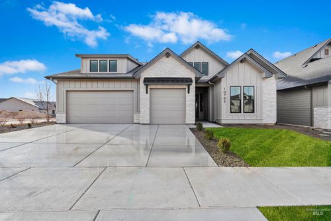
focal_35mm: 15
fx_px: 138
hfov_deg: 100.4
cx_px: 166
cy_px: 110
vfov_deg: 77.3
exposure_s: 1/50
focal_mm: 10
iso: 320
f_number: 11
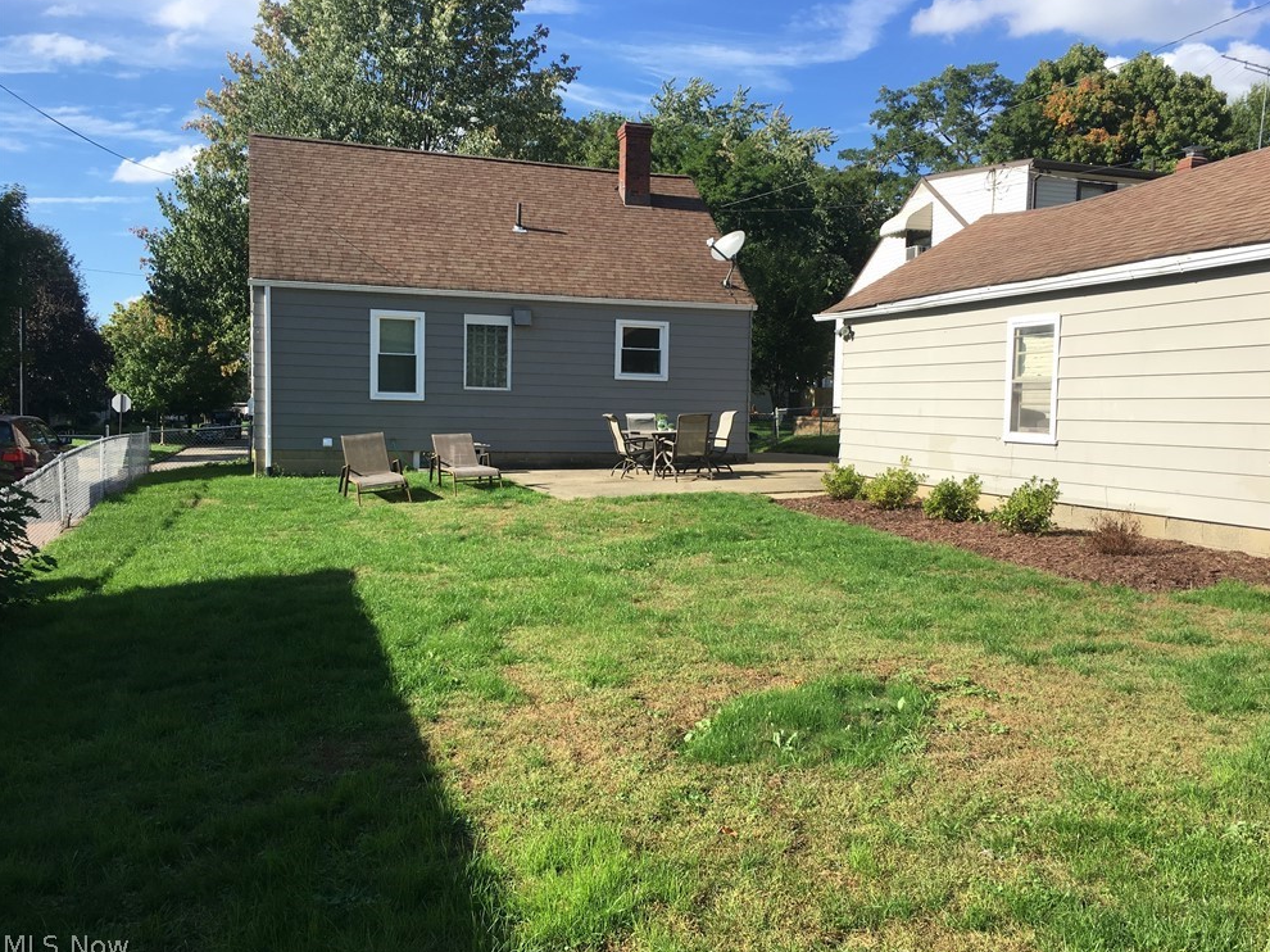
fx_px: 1100
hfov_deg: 60.0
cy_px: 475
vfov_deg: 46.8
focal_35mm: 30
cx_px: 653
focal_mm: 4.15
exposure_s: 1/916
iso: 25
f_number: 2.2
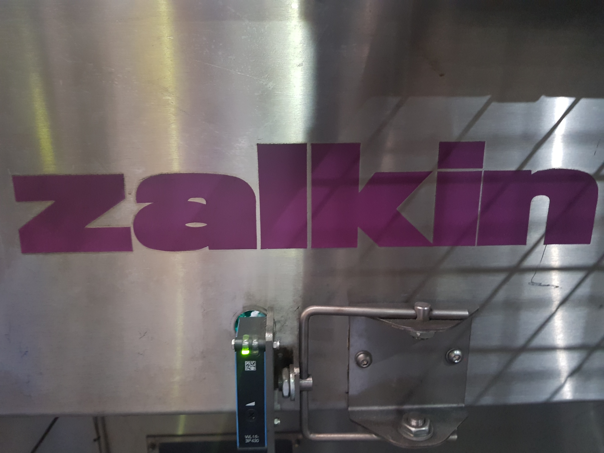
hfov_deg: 67.3
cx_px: 302
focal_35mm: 26
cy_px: 226
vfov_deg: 53.1
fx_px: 454
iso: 250
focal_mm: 4.3
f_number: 1.7
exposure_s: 1/10
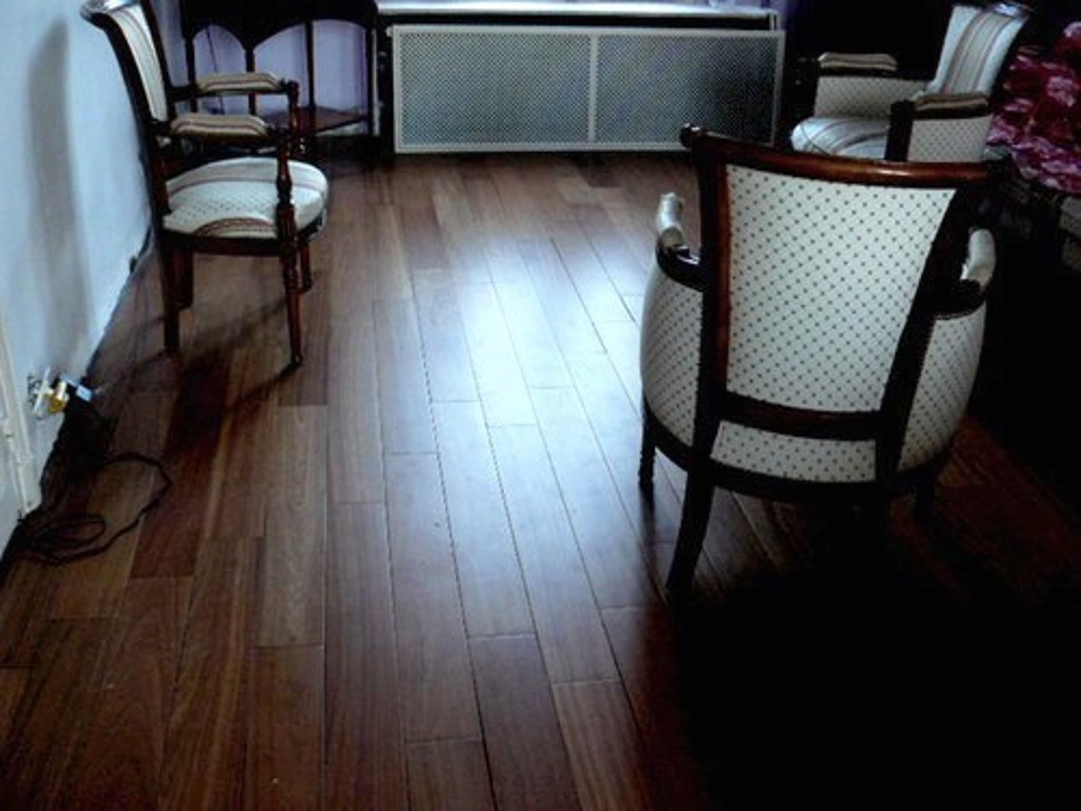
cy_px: 406
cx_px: 540
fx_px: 1124
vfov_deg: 39.7
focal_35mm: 36
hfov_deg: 51.4
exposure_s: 1/30
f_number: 2.8
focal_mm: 6
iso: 400
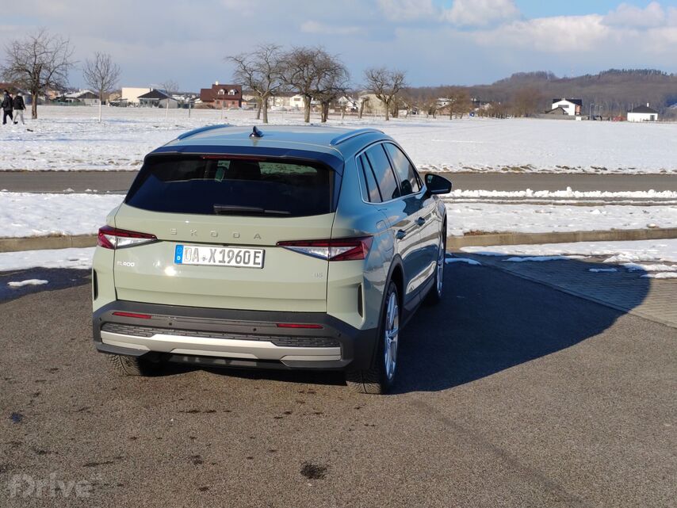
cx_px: 338
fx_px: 1056
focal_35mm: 54
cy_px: 254
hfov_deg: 35.5
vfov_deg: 27.0
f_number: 1.9
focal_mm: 5.52
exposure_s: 1/1300
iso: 100
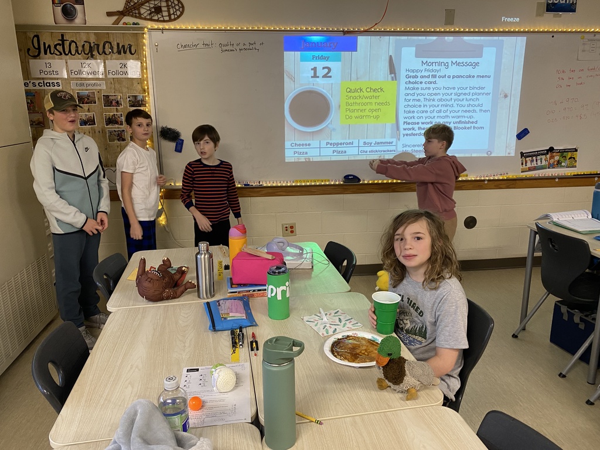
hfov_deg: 67.3
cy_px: 225
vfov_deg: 53.1
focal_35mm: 26
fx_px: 451
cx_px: 300
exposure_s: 1/60
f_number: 1.8
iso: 160
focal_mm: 4.25
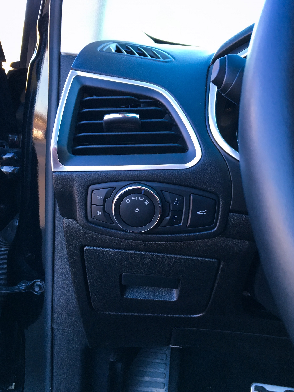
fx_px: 351
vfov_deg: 58.3
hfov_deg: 45.4
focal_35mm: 31
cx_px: 151
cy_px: 206
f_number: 2.2
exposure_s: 1/33
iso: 40
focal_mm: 4.15
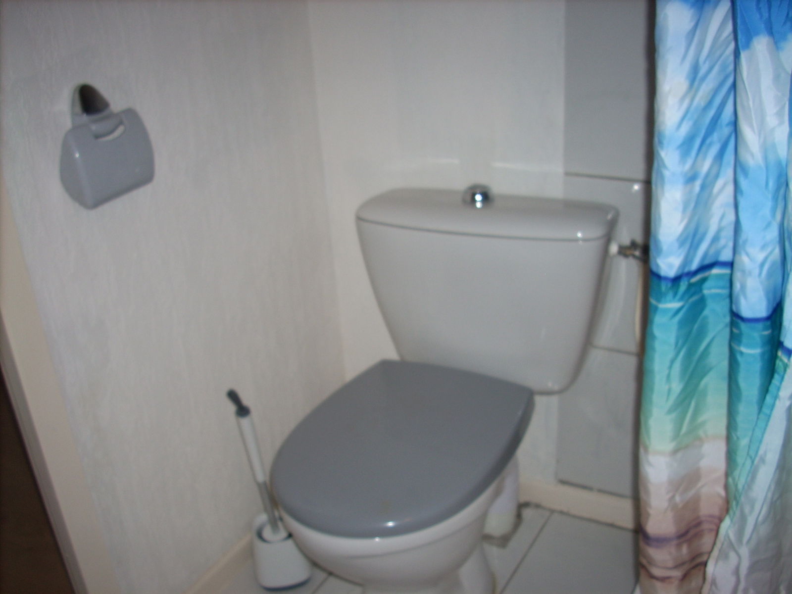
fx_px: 847
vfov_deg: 38.7
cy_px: 297
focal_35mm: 37
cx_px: 396
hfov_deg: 50.1
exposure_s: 1/60
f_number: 2.8
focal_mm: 6.2
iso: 64
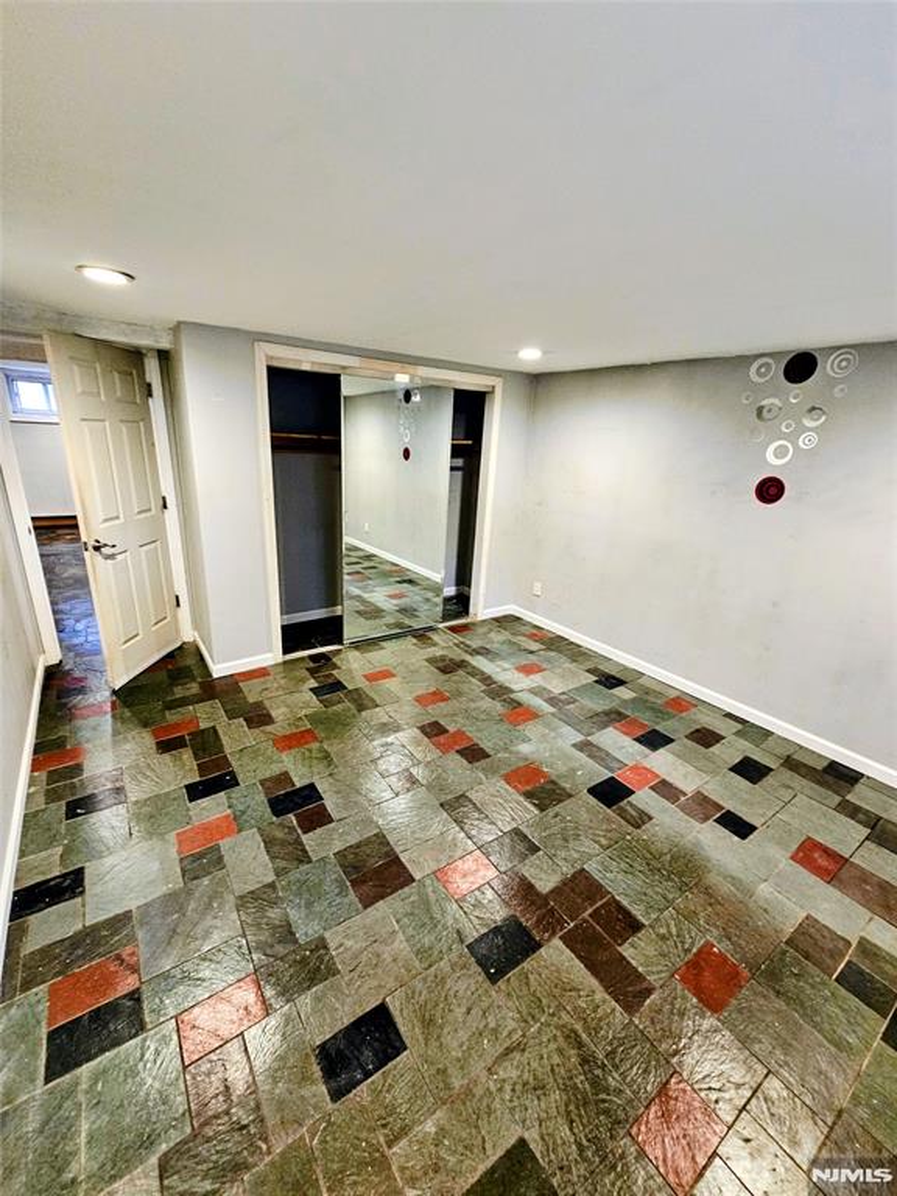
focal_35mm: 13
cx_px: 448
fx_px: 449
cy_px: 598
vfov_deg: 106.2
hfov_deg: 89.9
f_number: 2.2
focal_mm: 2.2
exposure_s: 1/30
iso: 320
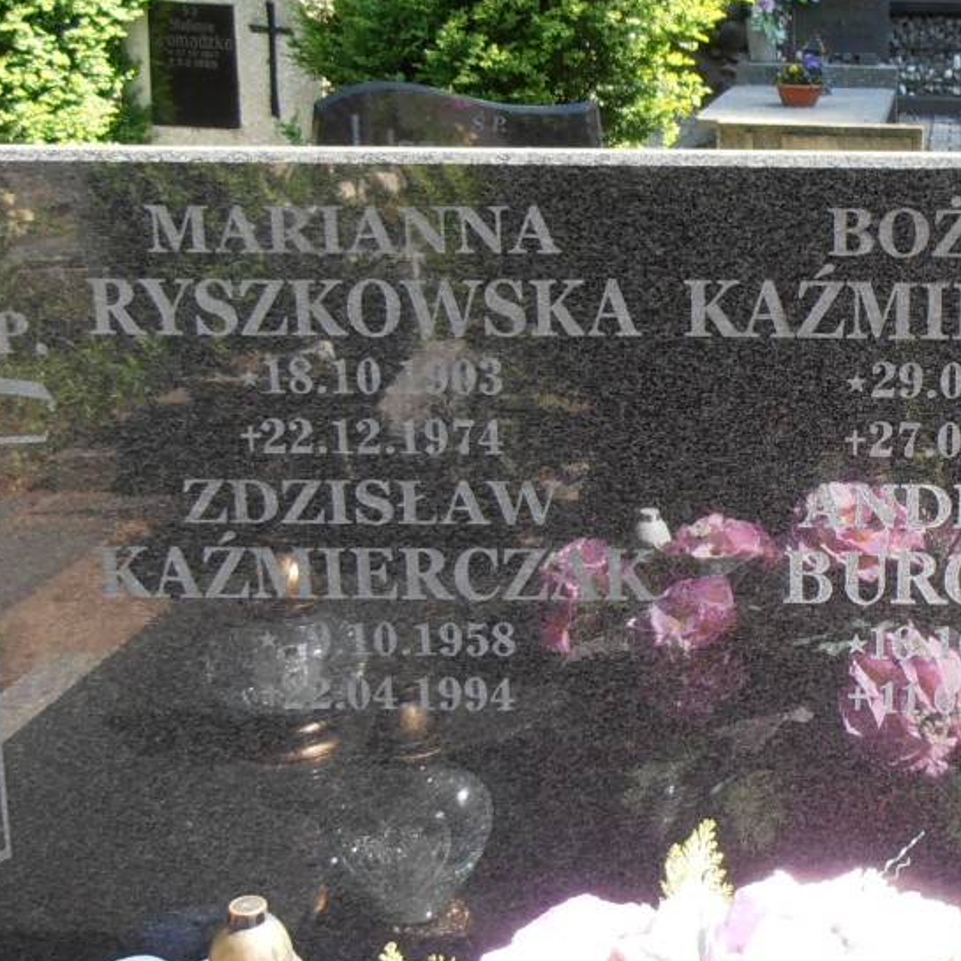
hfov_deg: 29.2
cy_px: 427
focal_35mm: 56
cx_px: 878
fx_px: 1759
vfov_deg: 30.5
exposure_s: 1/160
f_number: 3
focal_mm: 4.2
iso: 80
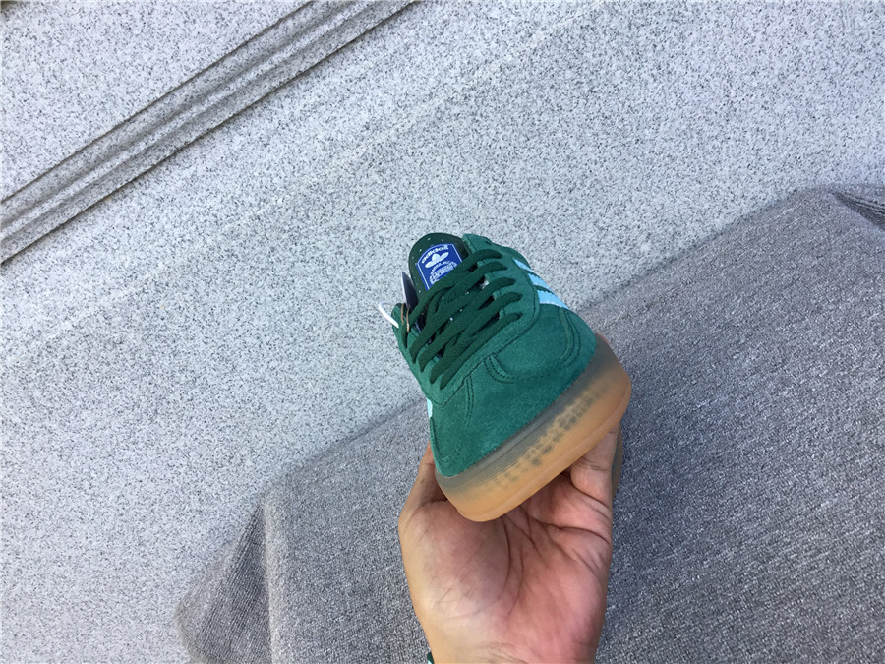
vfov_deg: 45.4
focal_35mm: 31
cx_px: 442
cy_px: 332
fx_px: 793
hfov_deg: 58.4
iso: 40
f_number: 2.4
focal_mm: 3.3
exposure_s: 1/100
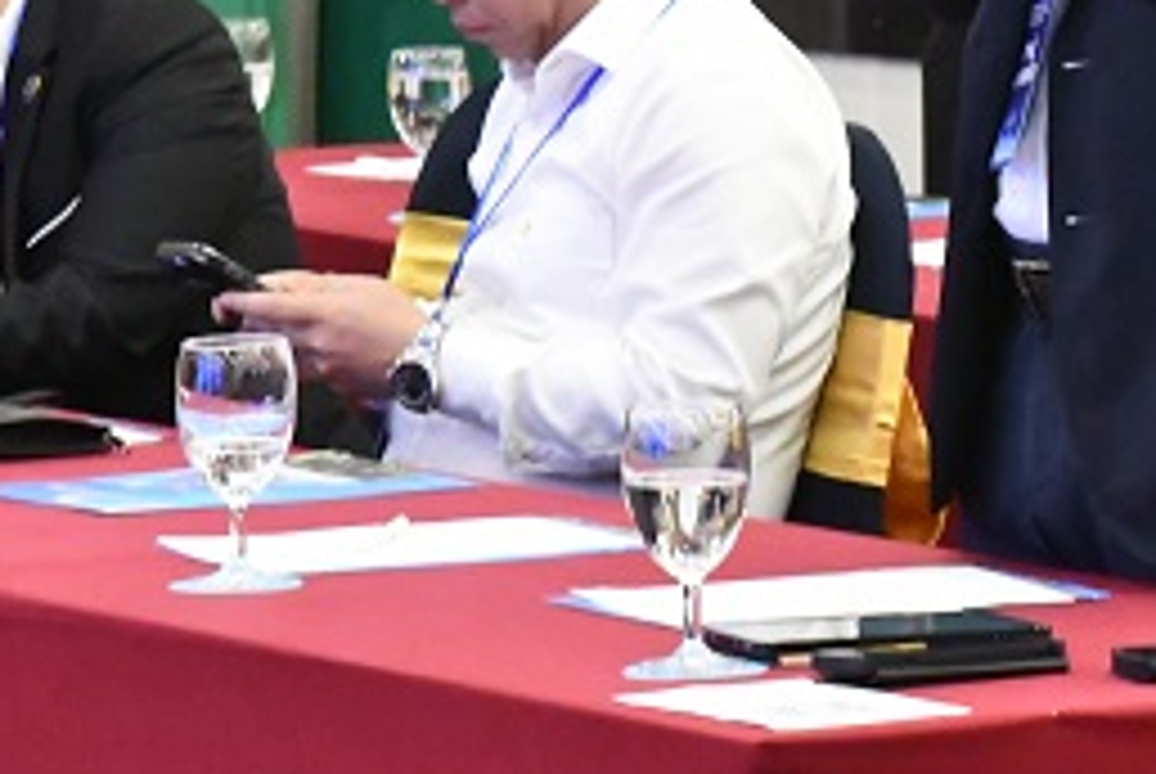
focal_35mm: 331
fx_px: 10641
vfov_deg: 4.2
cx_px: 891
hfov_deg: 6.2
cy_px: 14
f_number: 9
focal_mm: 95
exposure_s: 1/160
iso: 18000
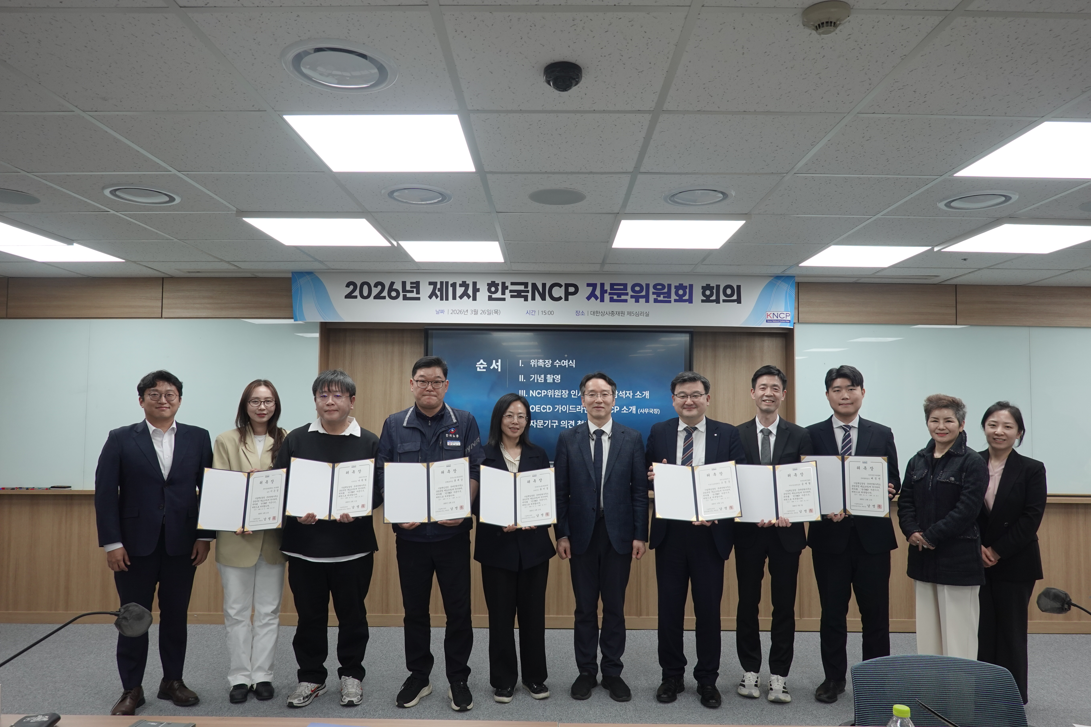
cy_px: 364
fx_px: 758
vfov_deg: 51.3
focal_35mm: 25
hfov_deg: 71.5
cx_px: 546
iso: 125
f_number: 3.2
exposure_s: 1/60
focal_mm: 9.36
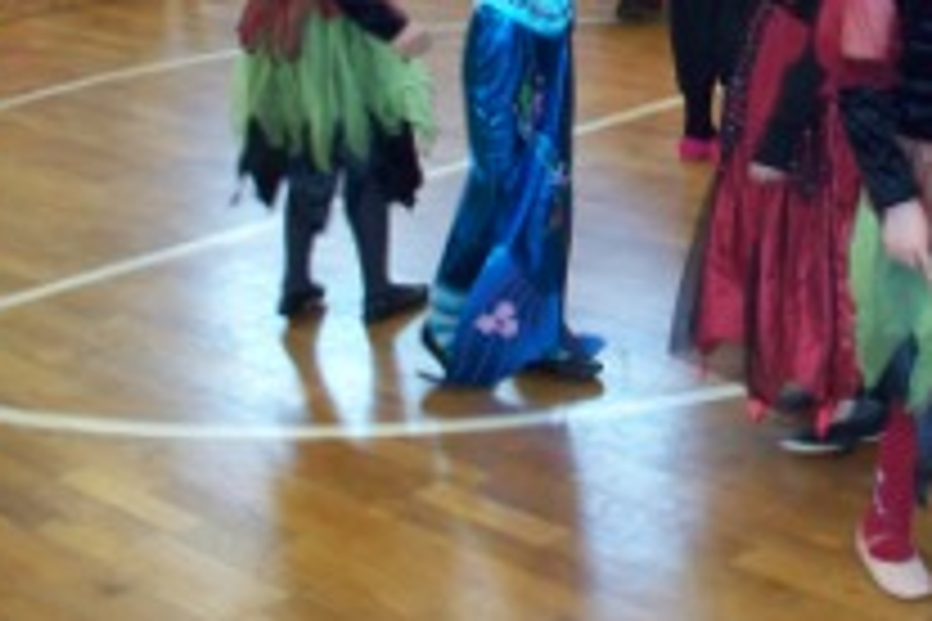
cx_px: 873
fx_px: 2097
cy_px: -9
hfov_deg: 24.2
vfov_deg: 16.5
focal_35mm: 81
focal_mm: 7.54
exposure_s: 1/40
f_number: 2.8
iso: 200
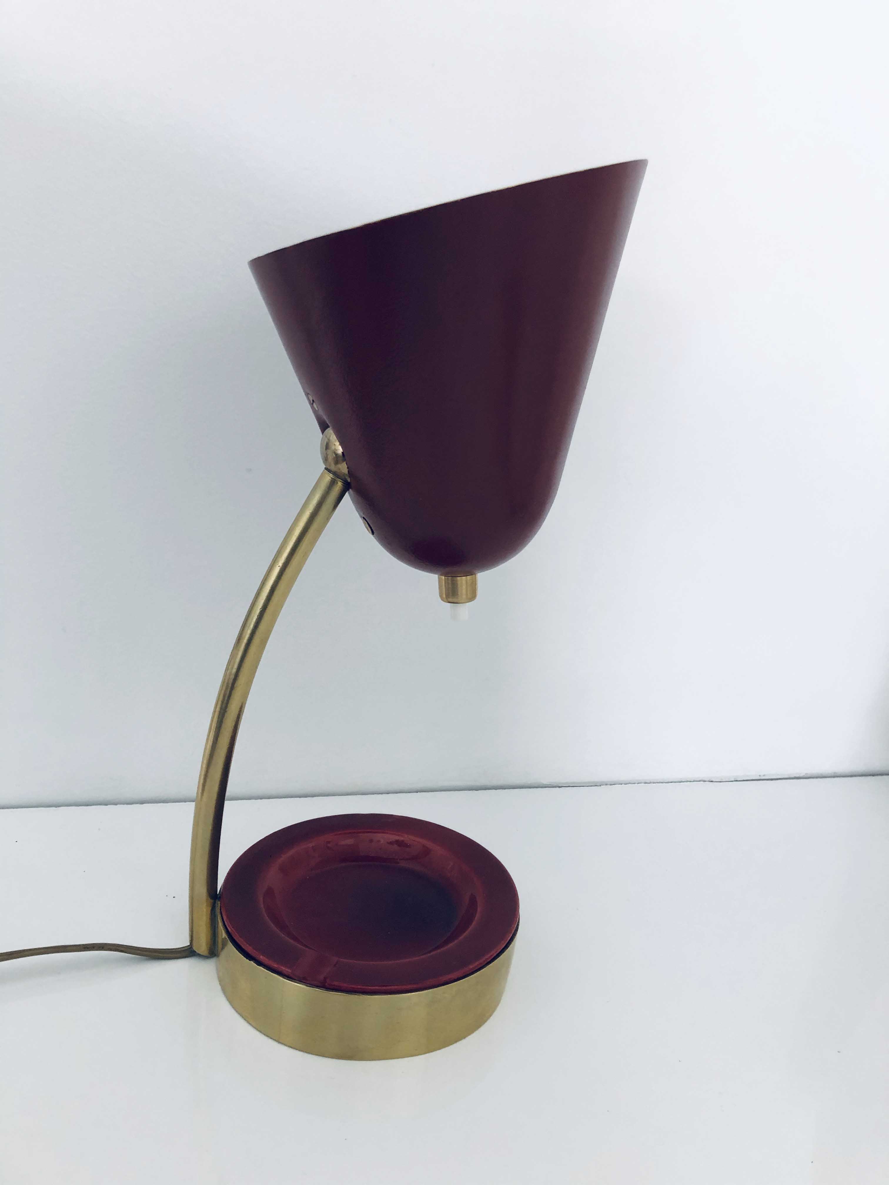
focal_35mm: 28
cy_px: 592
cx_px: 444
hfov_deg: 49.7
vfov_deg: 63.4
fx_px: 959
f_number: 1.8
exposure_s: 1/30
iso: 40
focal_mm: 3.99
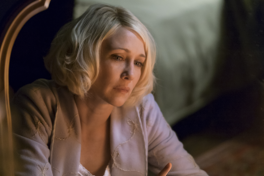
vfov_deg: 6.5
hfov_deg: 9.8
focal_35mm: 210
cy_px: 88
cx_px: 132
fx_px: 1540
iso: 5000
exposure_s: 1/180
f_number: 2.8
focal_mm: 140
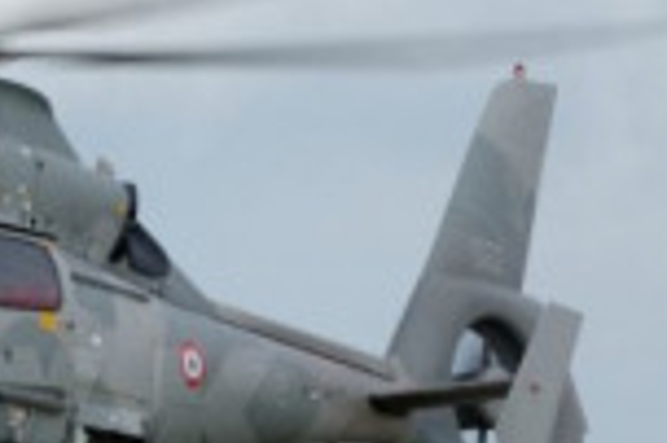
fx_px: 29131
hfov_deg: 1.3
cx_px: -285
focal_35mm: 1574
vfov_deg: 0.9
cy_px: 553
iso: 200
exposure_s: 1/60
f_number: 16
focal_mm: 200
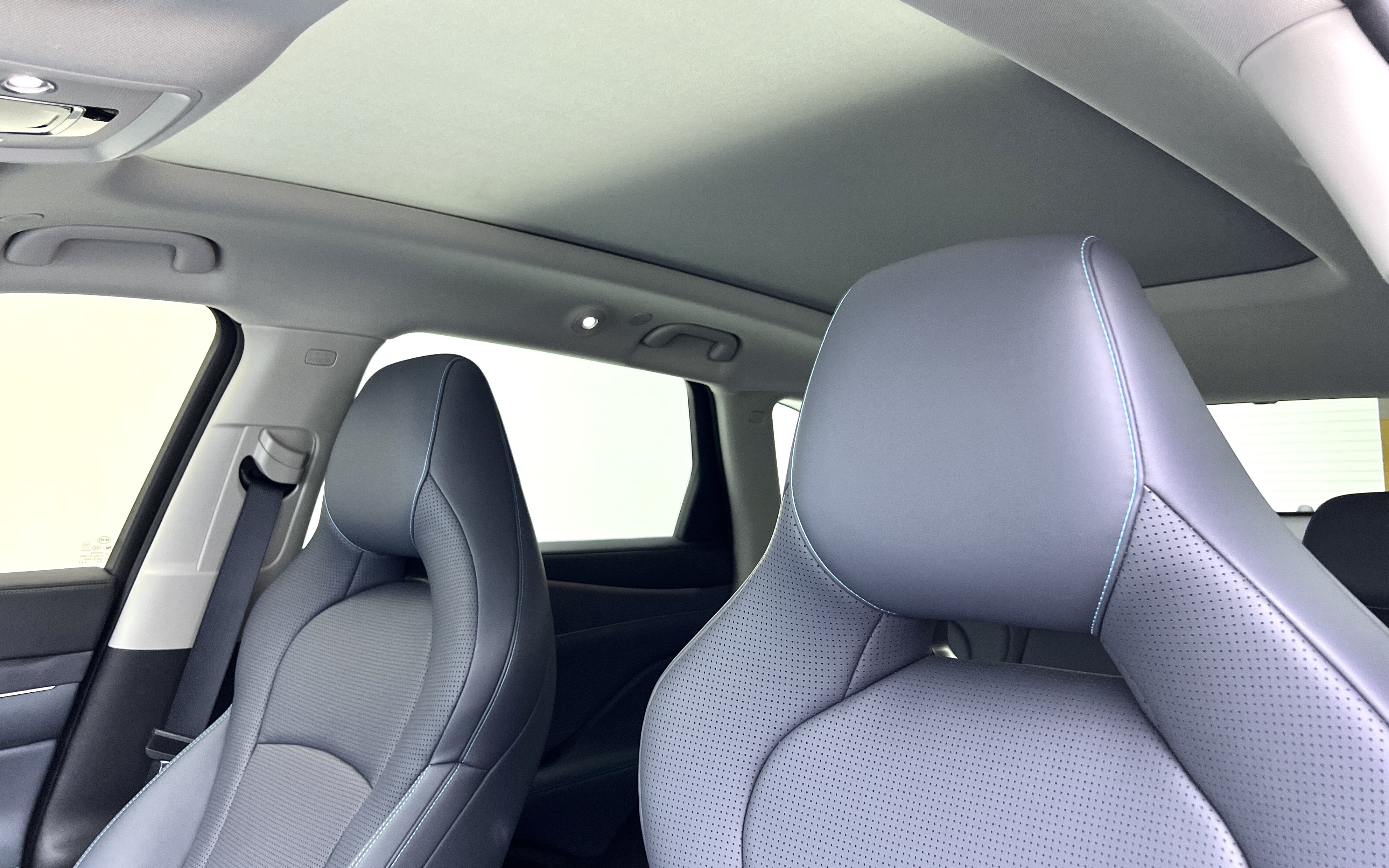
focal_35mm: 28
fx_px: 1060
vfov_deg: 44.3
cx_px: 685
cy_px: 352
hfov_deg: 66.5
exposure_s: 1/50
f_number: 1.5
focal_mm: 5.7
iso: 160
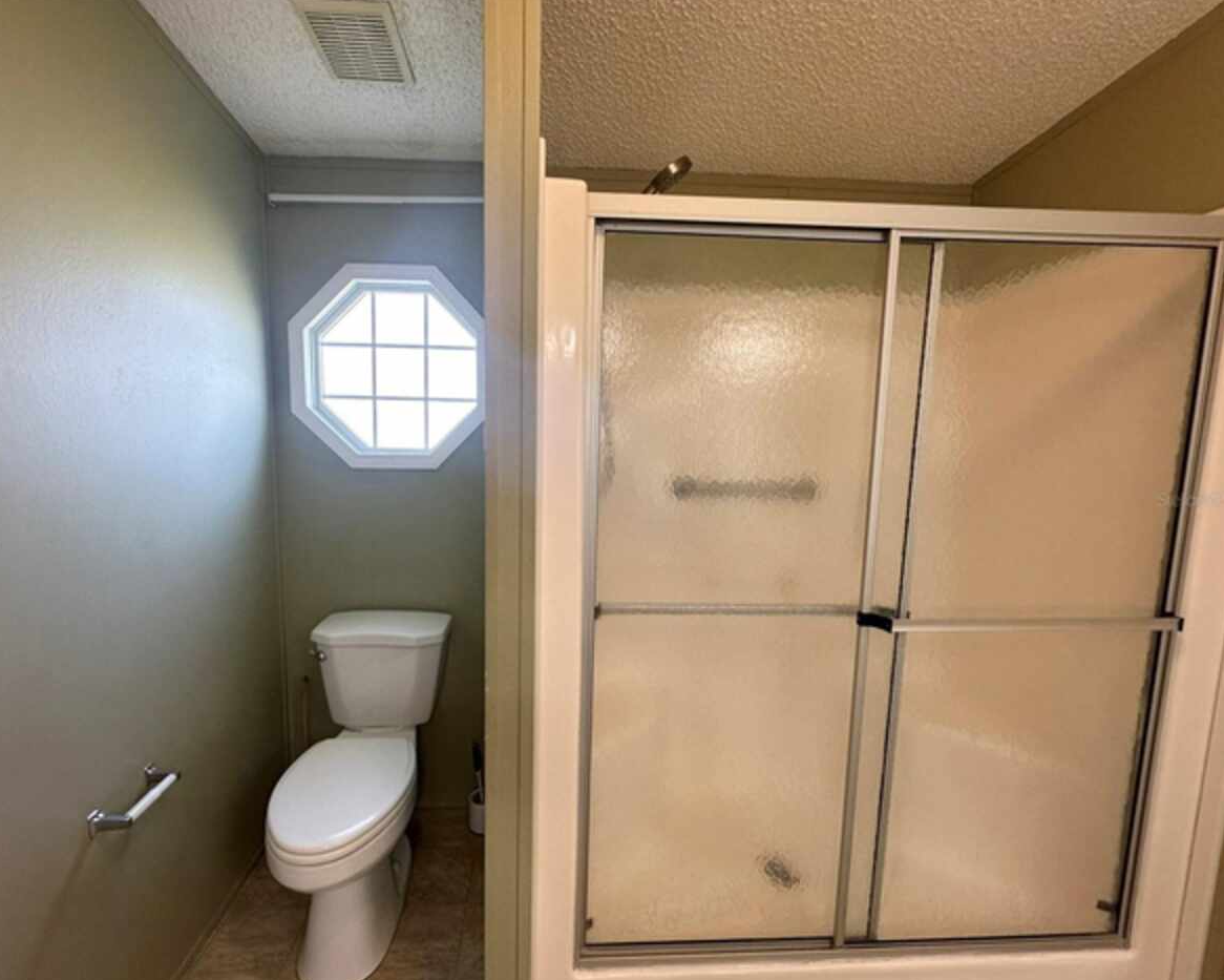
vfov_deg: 84.0
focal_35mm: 15
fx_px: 543
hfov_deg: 96.6
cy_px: 499
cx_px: 565
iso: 160
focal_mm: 2.22
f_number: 2.2
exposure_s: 1/120
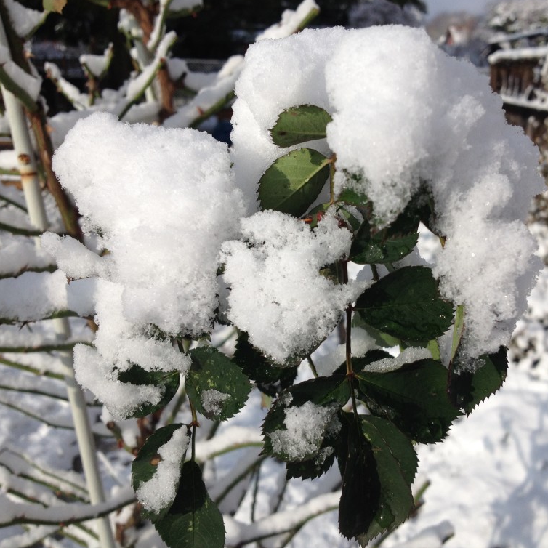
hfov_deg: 39.6
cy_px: 276
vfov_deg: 40.0
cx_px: 358
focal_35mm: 42
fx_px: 752
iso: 50
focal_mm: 4.28
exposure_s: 1/2513
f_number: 2.4
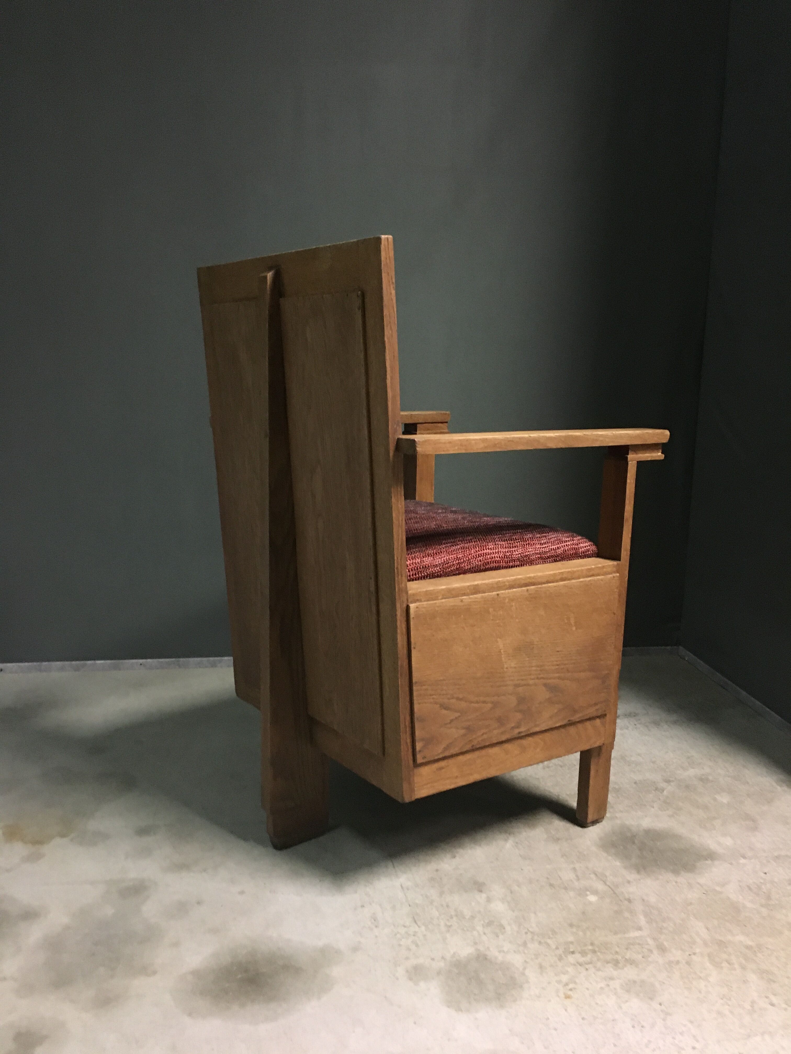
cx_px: 396
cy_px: 527
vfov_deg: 61.7
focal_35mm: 29
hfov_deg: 48.2
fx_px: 884
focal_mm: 4.15
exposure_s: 1/17
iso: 400
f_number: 2.2
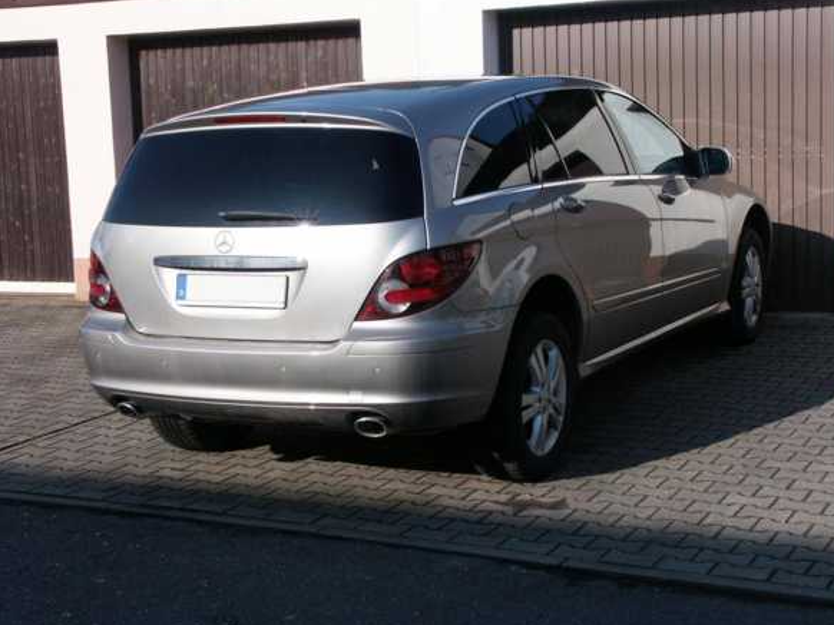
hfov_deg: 29.4
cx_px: 457
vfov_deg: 22.2
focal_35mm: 66
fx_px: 1589
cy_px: 288
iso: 100
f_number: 8
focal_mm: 15.05
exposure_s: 1/350
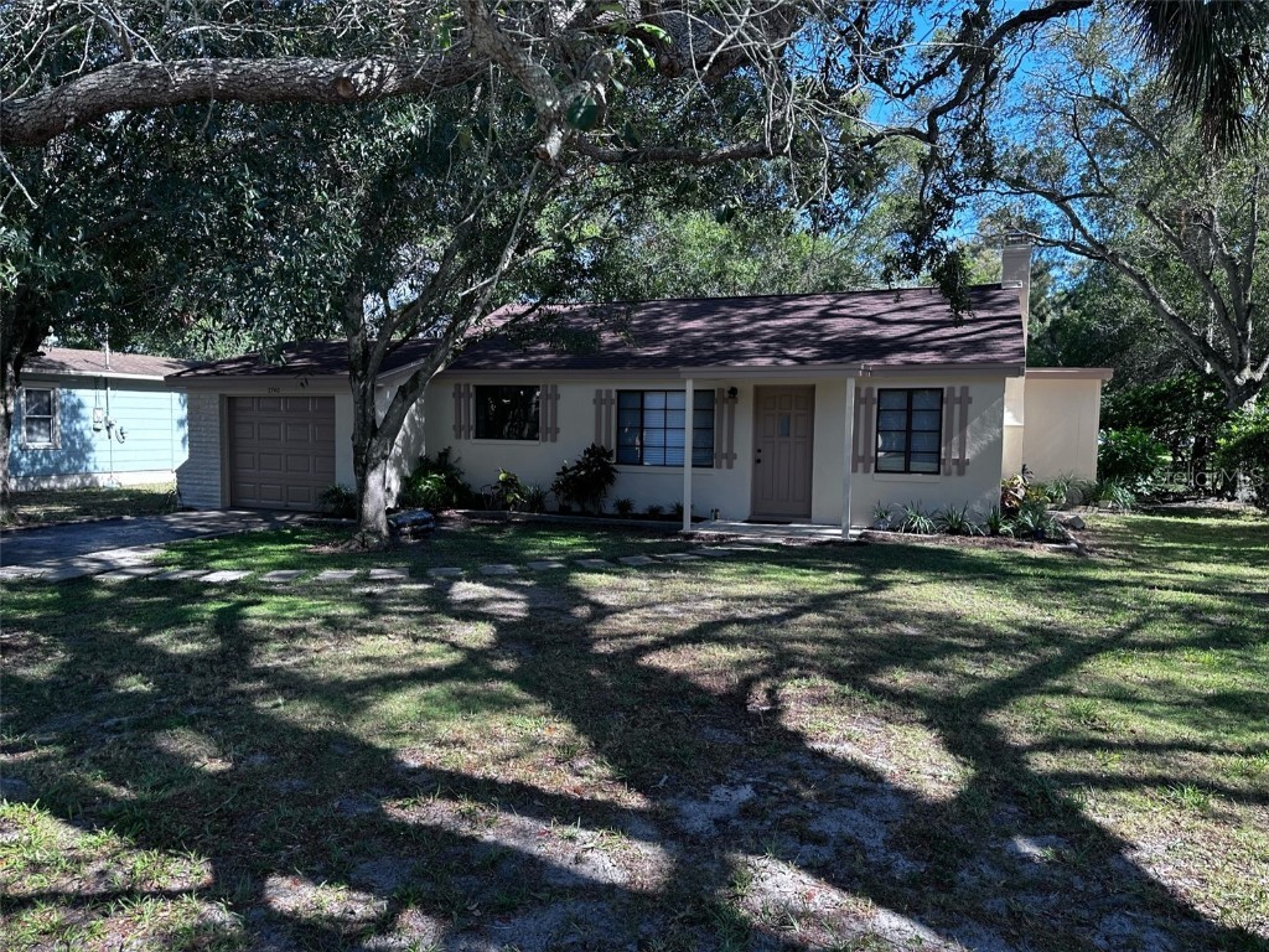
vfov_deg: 56.8
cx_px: 634
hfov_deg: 71.6
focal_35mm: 24
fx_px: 880
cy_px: 476
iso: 80
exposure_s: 1/667
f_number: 1.78
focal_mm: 6.86
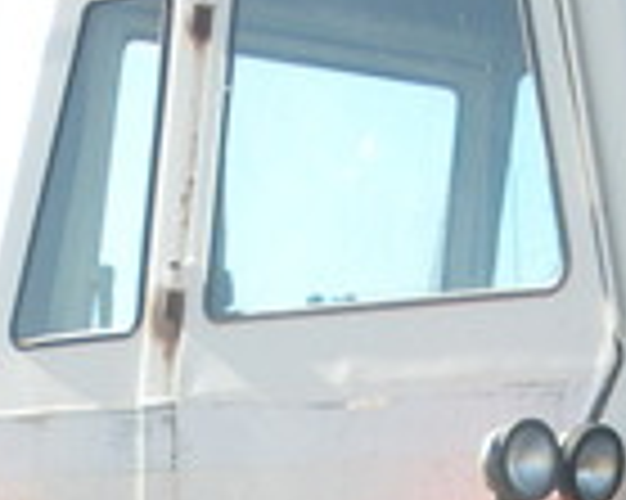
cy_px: 923
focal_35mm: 174
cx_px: 631
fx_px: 3221
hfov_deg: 11.0
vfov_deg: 8.5
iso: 88
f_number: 3.5
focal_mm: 6.3
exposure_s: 1/286
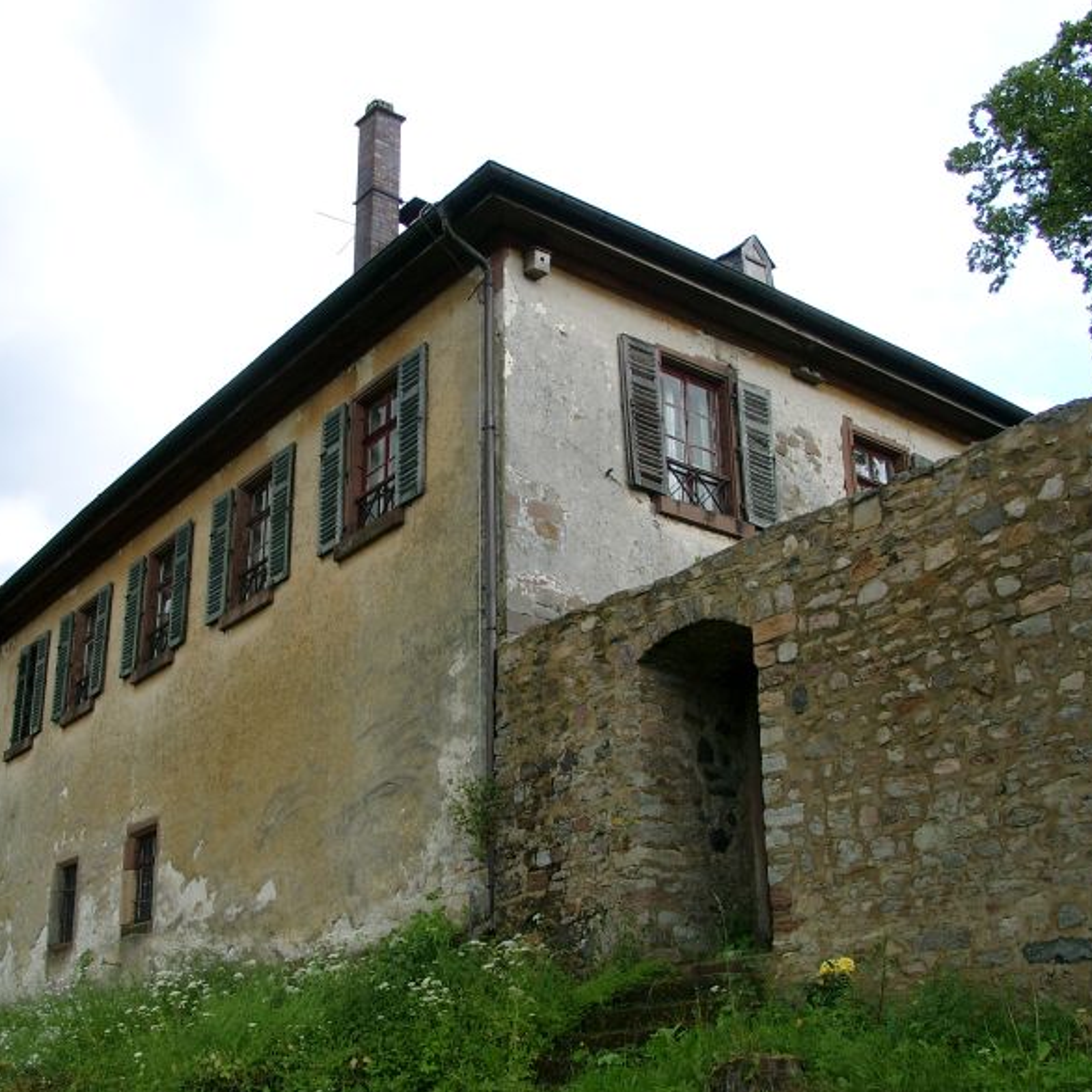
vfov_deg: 40.9
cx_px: 462
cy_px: 548
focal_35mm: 41
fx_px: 1463
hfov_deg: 40.8
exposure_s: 1/265
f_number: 4
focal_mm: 7.13
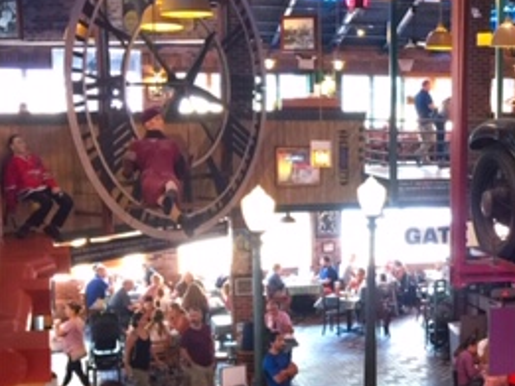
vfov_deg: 20.6
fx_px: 1057
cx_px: 454
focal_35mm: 71
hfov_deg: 26.6
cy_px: 266
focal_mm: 4.15
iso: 100
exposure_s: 1/10
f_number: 2.2
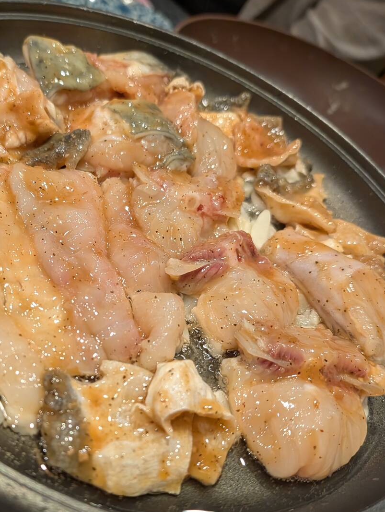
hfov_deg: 39.0
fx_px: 533
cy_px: 294
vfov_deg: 51.1
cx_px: 112
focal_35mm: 36
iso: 519
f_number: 1.68
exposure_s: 1/120
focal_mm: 6.9
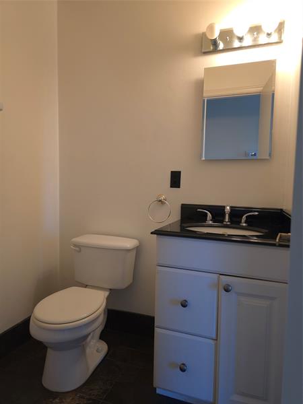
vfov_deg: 73.9
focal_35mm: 23
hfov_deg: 58.9
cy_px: 202
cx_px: 152
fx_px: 268
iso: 160
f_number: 1.7
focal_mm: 6.3
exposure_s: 1/60
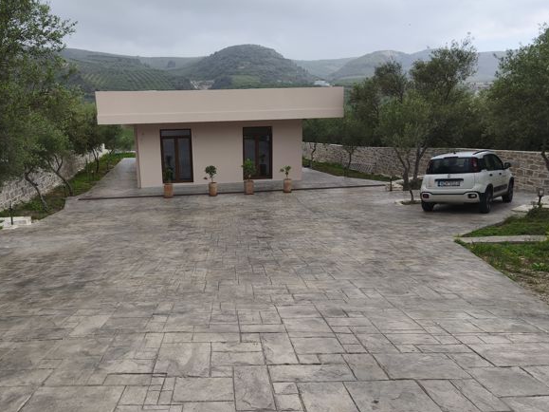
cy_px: 218
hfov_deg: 63.2
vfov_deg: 49.7
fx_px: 444
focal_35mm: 28
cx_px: 237
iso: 80
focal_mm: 5.35
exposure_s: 1/1374
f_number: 1.7
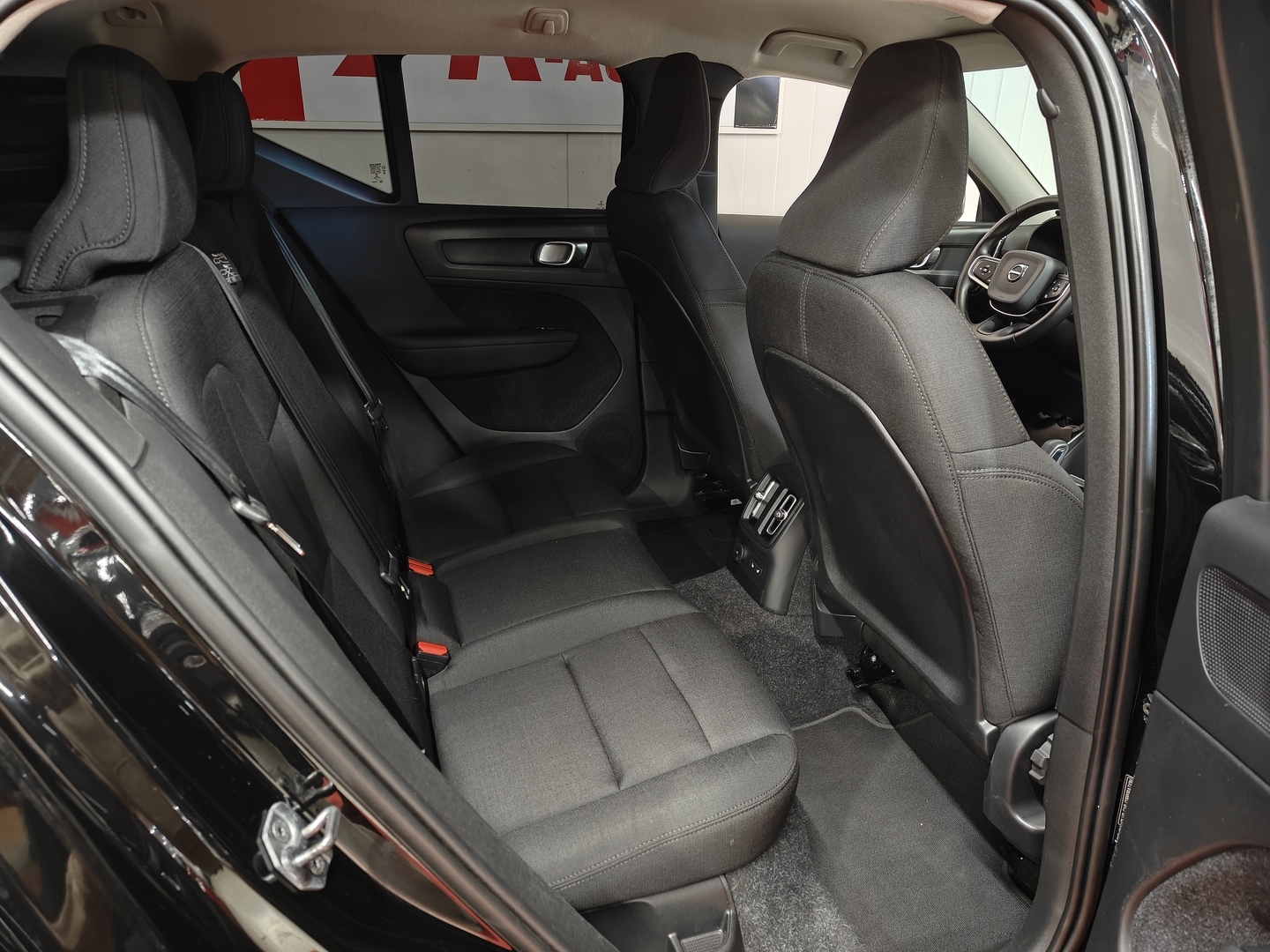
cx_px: 635
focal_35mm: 24
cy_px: 476
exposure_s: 1/33
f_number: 1.8
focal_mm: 5.59
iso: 1250
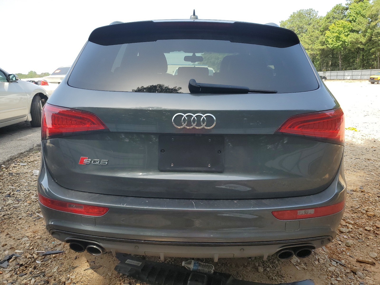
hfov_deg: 67.3
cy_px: 142
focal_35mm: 26
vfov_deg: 53.1
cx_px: 190
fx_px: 285
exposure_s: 1/833
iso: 50
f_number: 1.5
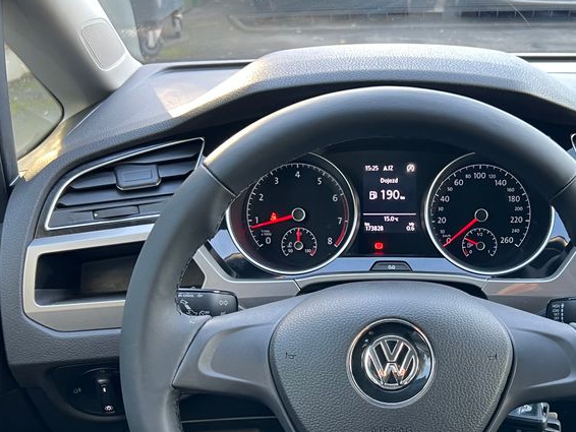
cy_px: 315
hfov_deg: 39.7
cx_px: 401
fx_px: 782
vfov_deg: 30.5
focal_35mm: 47
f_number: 1.5
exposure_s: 1/70
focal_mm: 5.7
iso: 125
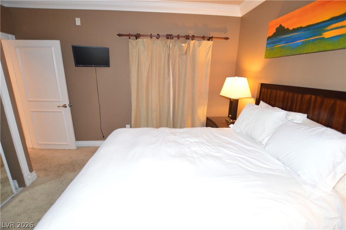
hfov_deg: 100.5
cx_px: 173
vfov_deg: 77.2
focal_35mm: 15
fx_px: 144
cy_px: 115
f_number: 3.5
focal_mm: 10
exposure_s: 1/60
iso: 900
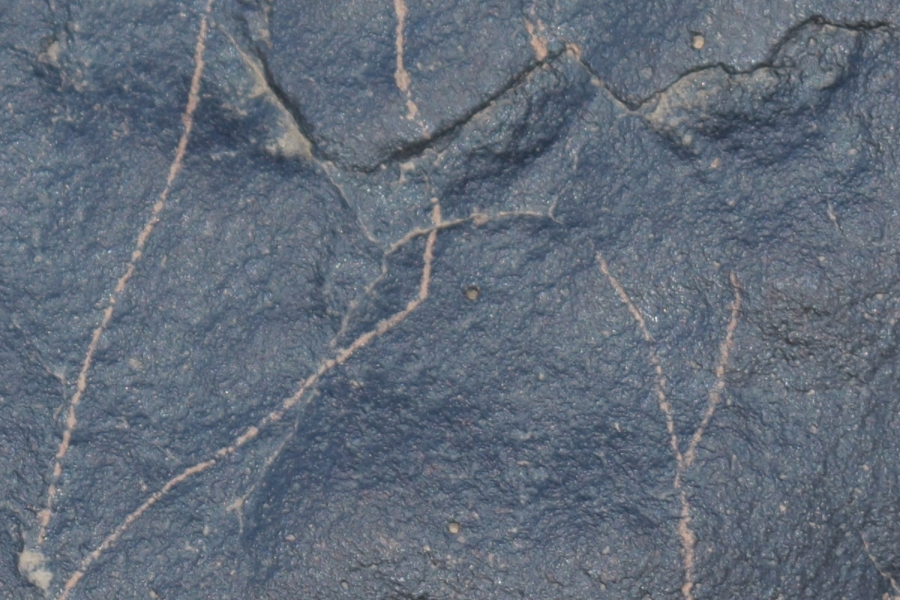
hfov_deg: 5.0
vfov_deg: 3.3
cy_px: 287
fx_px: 10312
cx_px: -79
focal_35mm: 412
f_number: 5.6
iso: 100
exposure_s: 1/125
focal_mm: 55
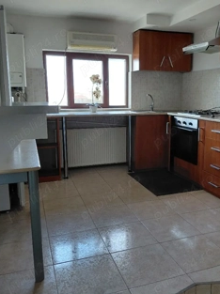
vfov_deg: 56.8
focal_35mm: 32
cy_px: 135
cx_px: 129
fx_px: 272
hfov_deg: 43.9
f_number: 1.8
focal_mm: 4.69
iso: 160
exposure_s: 1/100
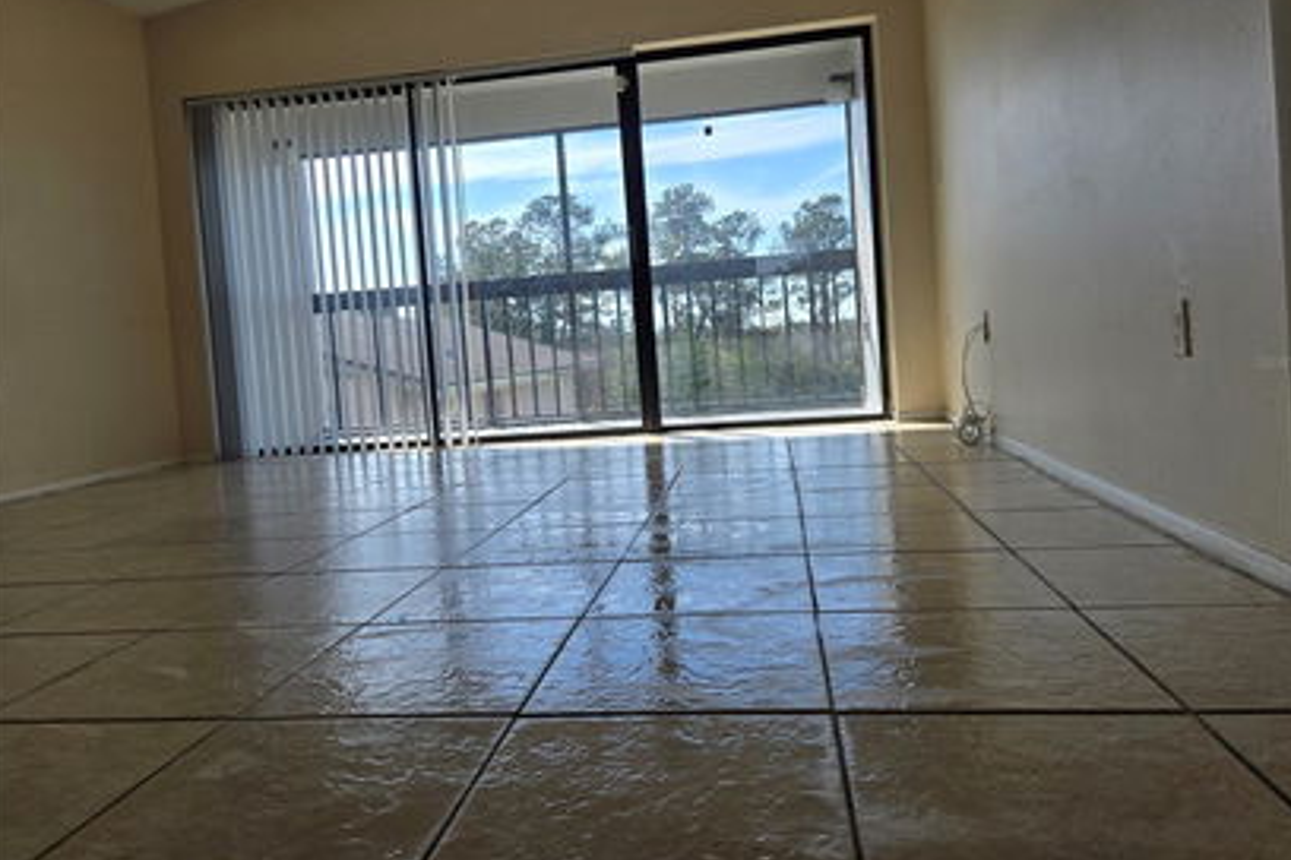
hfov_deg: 71.5
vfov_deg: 51.1
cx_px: 660
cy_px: 360
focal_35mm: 25
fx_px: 896
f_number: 1.8
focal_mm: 5.4
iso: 25
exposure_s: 1/1525
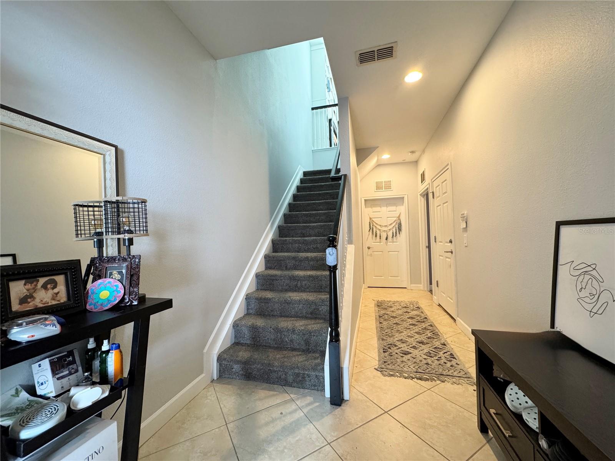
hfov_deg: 102.1
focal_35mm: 14
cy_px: 230
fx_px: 249
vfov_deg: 85.7
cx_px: 308
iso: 250
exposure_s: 1/120
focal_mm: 2.22
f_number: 2.2
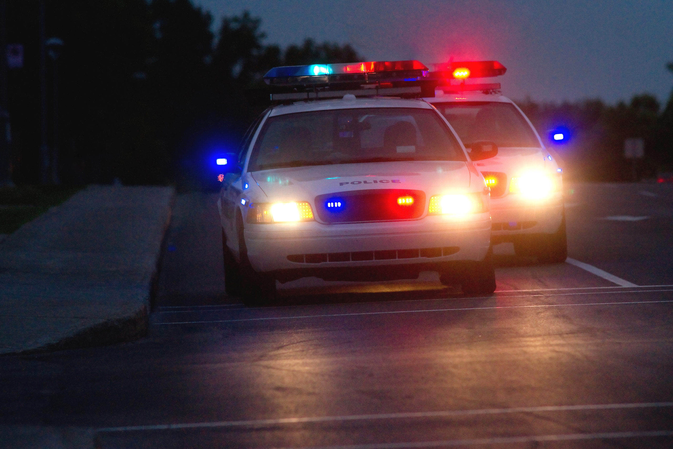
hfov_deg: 6.9
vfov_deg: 4.6
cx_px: 336
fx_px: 5608
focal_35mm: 300
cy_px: 224
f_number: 5
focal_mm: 300
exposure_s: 1/500
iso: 800
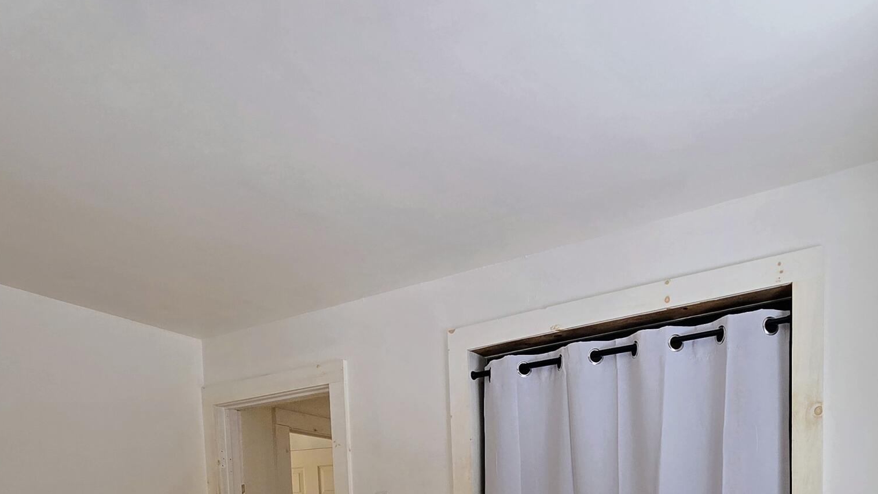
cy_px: 609
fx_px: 652
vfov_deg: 33.1
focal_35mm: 28
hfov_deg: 67.1
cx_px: 537
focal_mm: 2.2
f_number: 2.2
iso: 50
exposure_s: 1/175
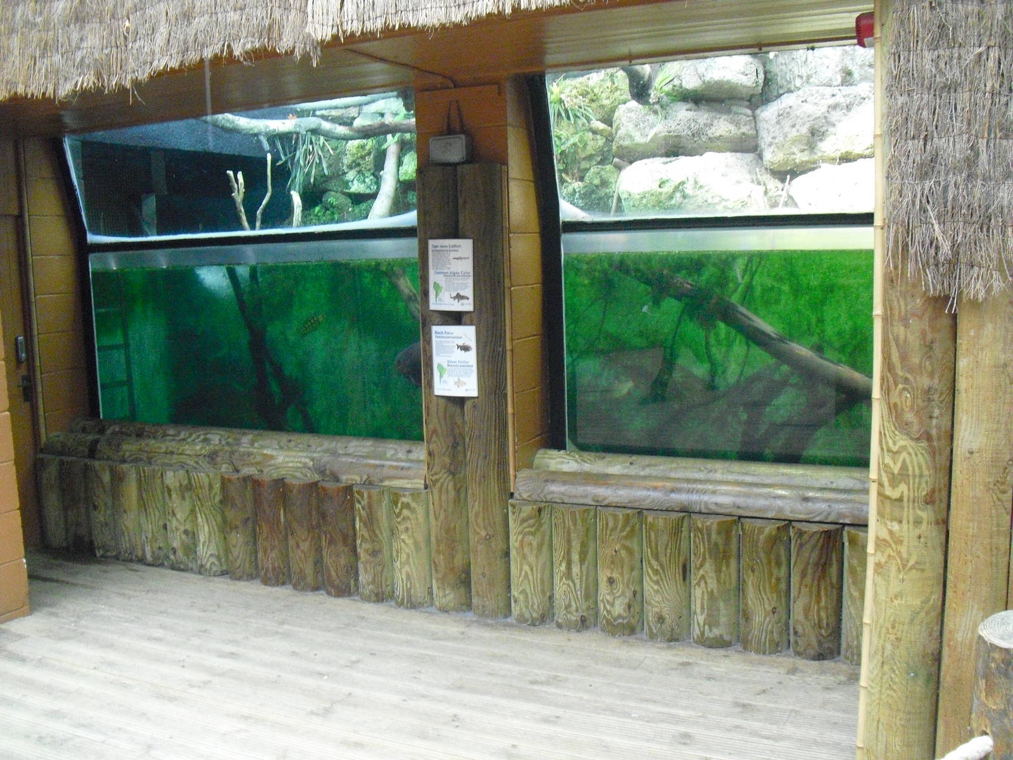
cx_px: 506
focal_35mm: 36
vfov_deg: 39.7
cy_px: 380
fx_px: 1054
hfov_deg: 51.4
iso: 800
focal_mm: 6.3
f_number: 3.1
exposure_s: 1/100
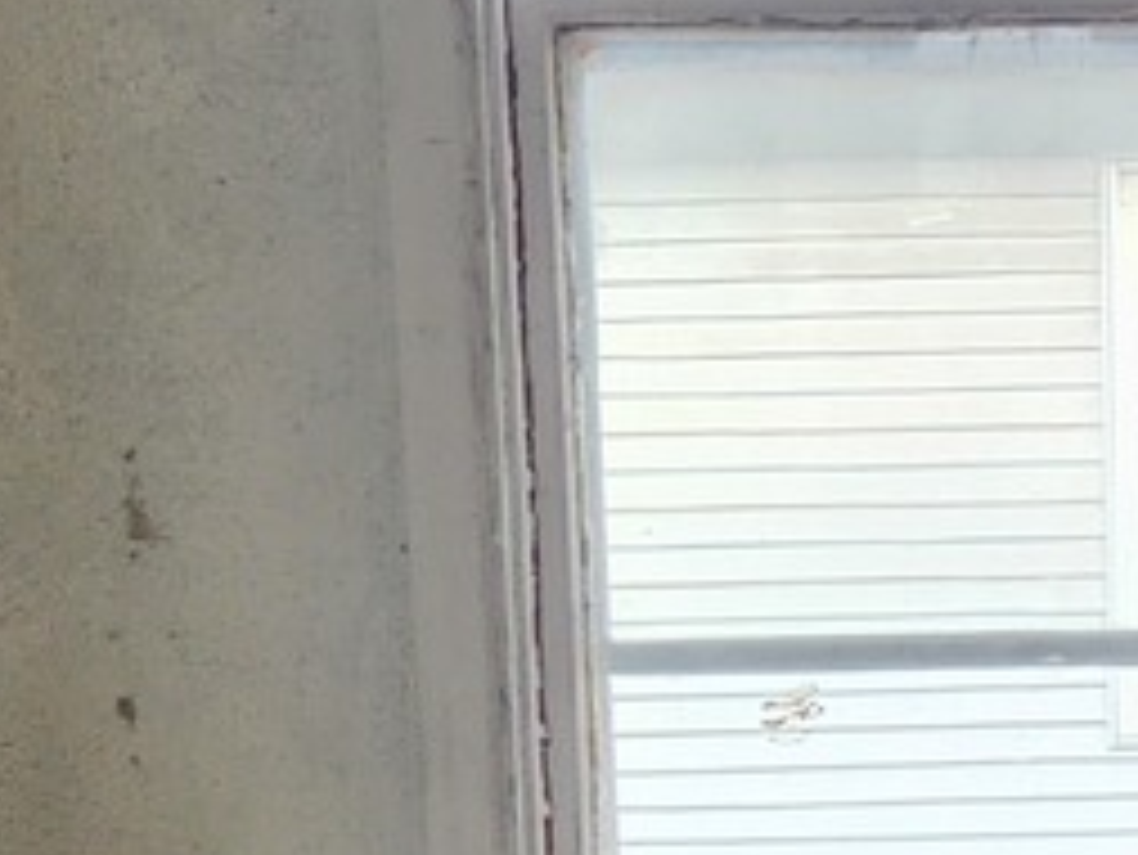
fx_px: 2434
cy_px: 742
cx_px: 1048
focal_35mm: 74
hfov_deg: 25.4
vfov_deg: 19.6
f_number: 2.2
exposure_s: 1/60
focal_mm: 2.2
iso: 160
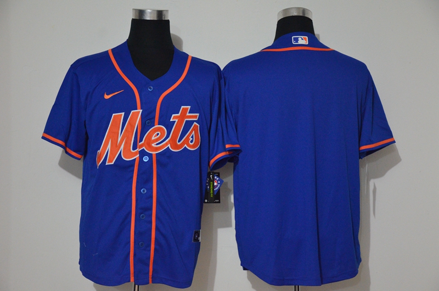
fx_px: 913
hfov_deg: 27.0
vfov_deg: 18.1
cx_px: 220
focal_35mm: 75
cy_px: 146
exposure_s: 1/20
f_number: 4.8
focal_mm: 50
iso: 4000
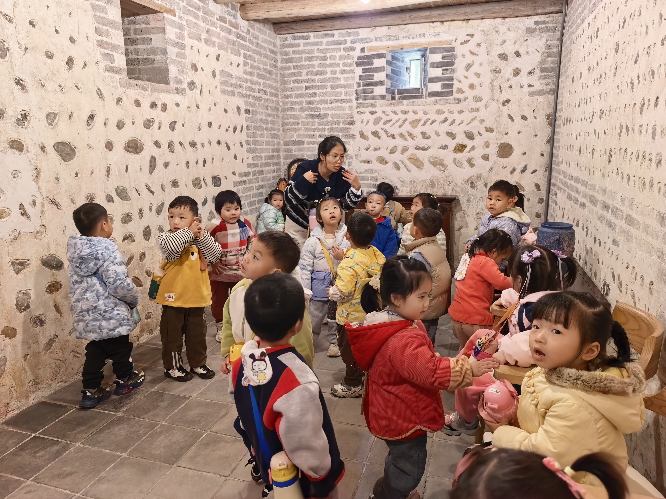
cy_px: 250
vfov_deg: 56.8
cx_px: 333
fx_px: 462
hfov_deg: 71.6
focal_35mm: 24
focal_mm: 8.5
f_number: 1.6
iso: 3200
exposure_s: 1/371
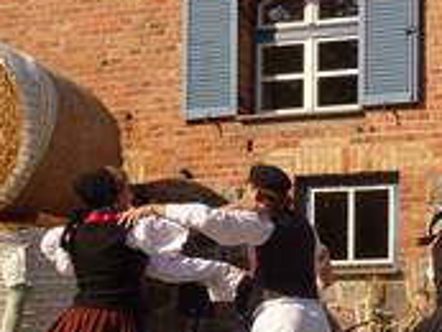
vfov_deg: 15.0
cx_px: 465
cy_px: 340
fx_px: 1239
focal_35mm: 97
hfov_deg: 19.5
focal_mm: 5.7
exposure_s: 1/500
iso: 80
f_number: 5
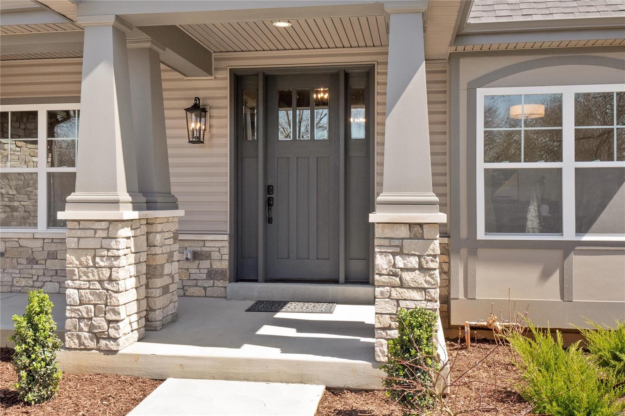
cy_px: 208
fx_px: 625
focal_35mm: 36
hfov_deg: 53.1
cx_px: 312
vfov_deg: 36.9
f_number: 8
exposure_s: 1/250
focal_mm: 18
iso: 400
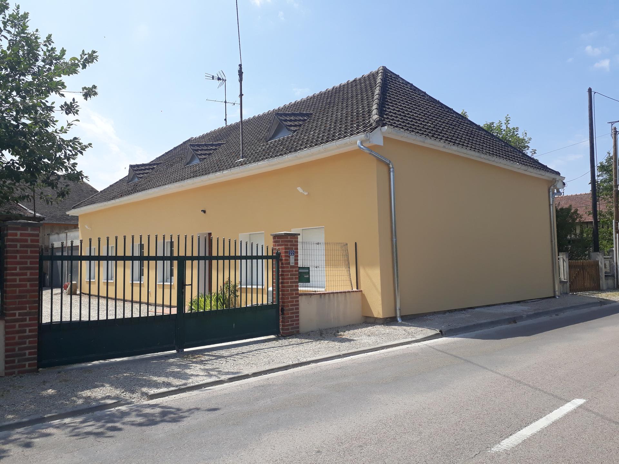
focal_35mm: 27
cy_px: 232
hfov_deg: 65.3
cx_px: 310
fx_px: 483
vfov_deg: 51.4
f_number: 1.9
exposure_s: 1/1543
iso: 40
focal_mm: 3.6
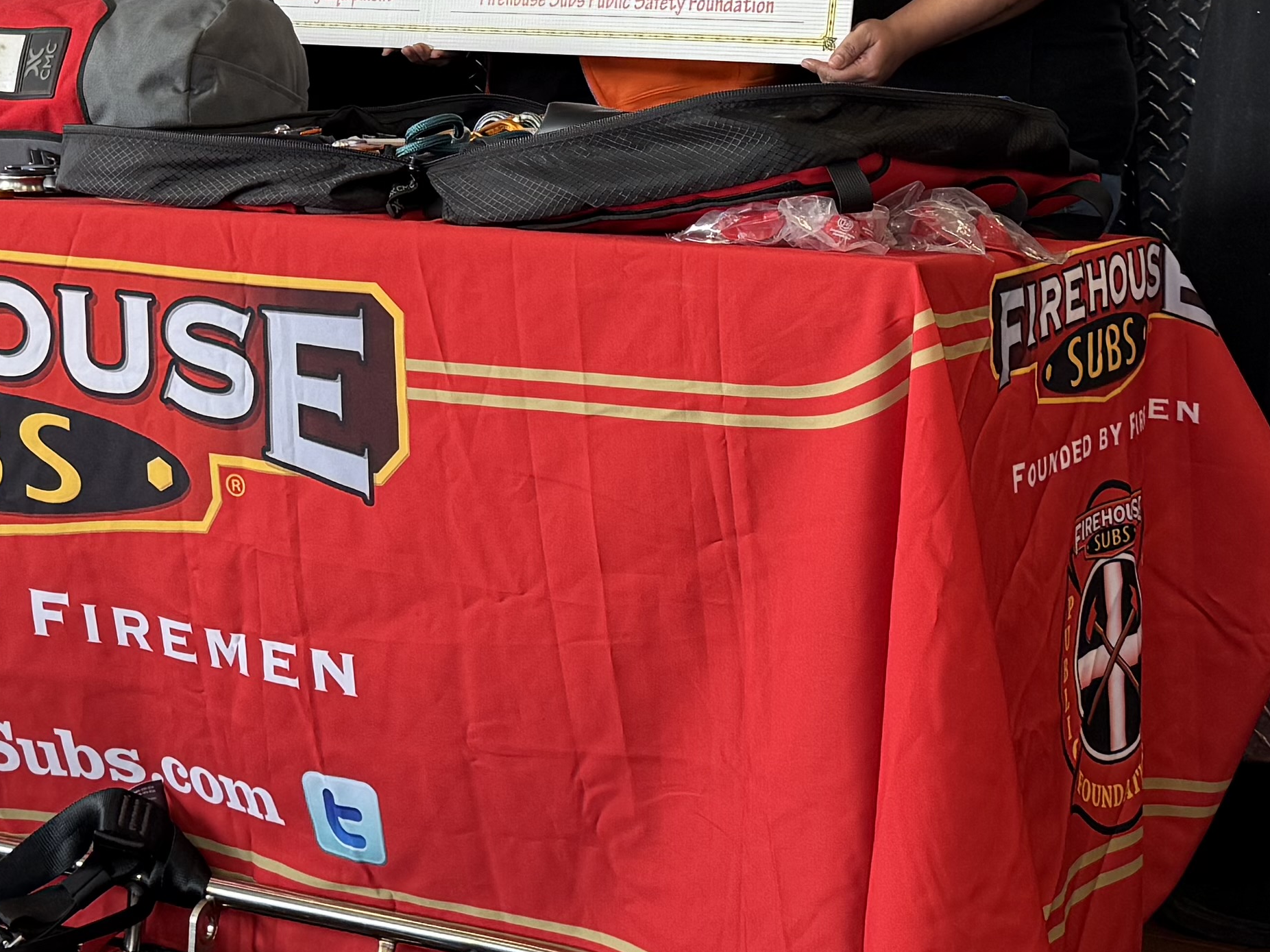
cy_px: -137
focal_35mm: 74
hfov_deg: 26.1
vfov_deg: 19.0
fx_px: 2714
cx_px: 358
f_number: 1.78
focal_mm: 6.76
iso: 160
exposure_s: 1/120
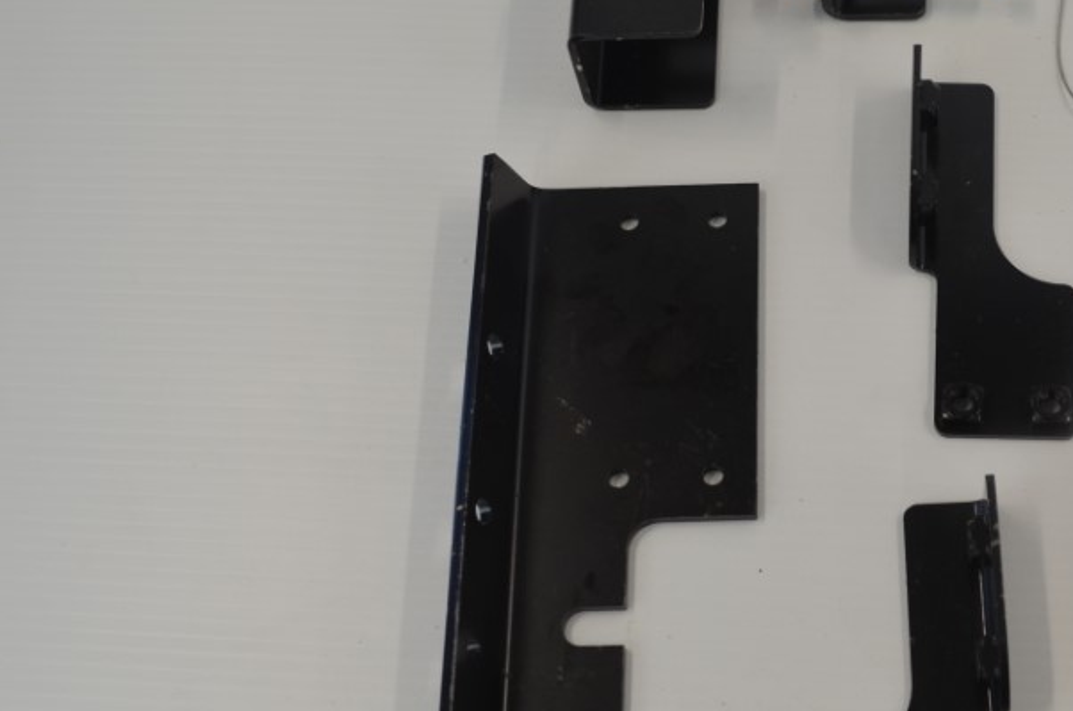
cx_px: 877
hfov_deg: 36.8
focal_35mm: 52
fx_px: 1547
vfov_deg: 25.8
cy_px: 469
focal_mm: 18
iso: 400
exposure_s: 1/125
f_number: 5.6
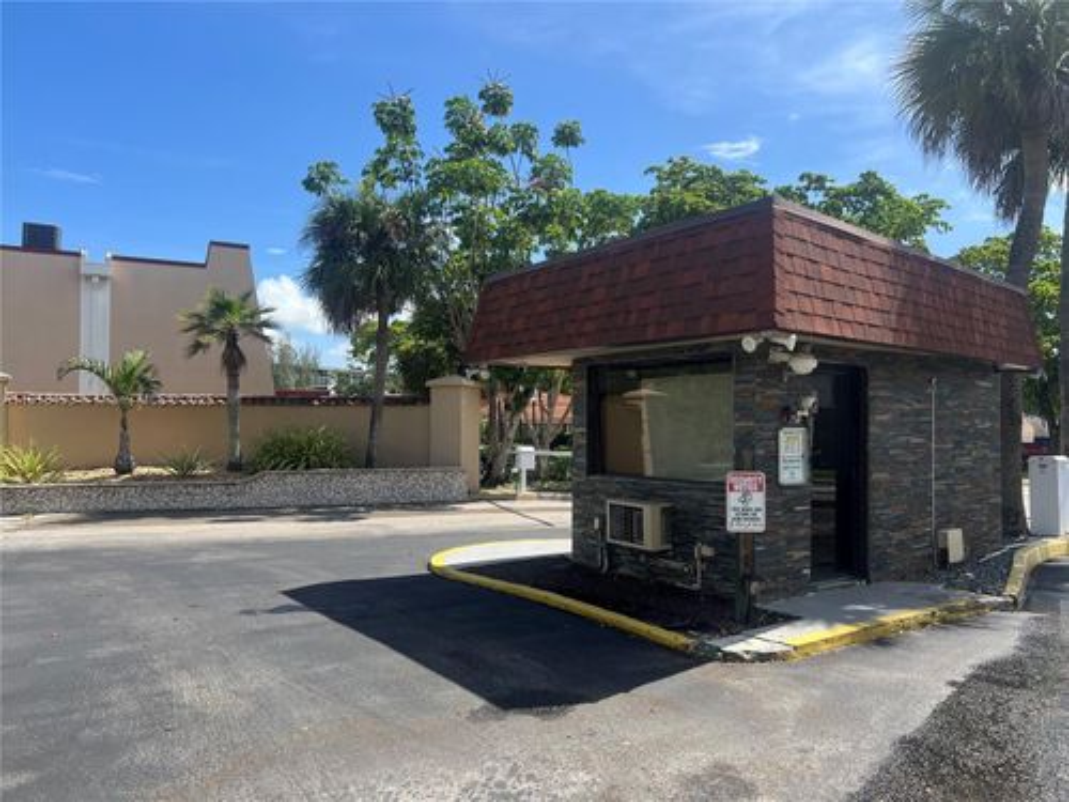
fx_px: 803
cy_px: 401
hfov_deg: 67.3
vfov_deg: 53.1
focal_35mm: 26
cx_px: 534
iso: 50
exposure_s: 1/2632
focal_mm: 5.7
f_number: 1.5
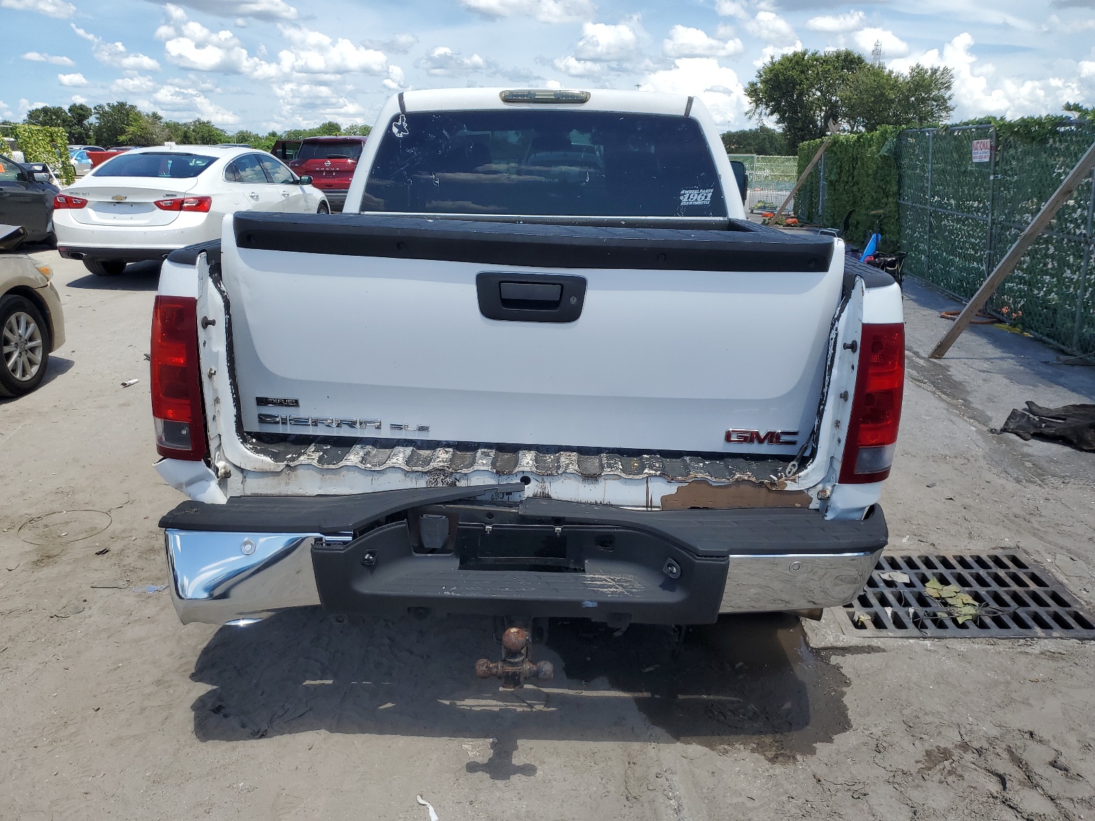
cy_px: 410
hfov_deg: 67.3
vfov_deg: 53.1
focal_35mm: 26
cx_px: 548
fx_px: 822
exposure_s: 1/3333
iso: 50
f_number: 1.5
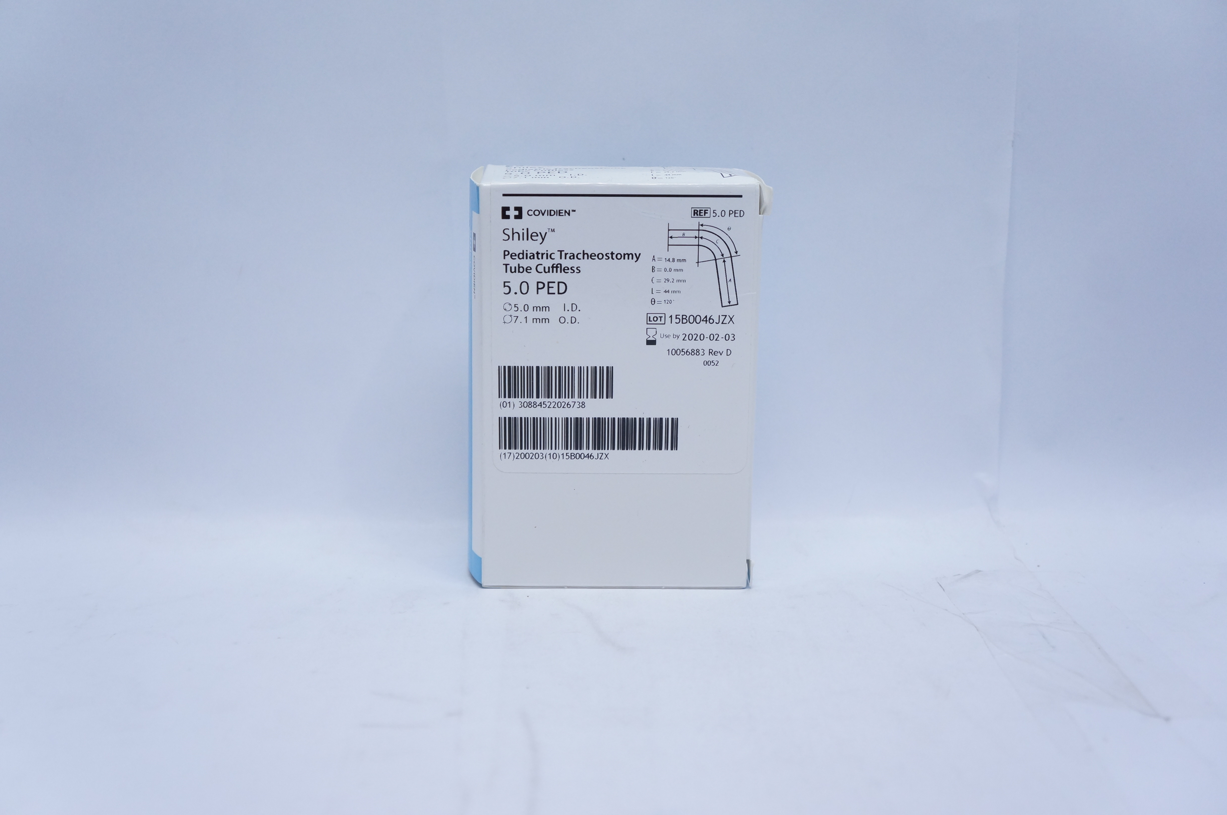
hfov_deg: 43.6
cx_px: 614
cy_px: 408
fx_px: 1532
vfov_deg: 29.8
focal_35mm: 45
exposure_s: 1/200
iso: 800
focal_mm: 30
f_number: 4
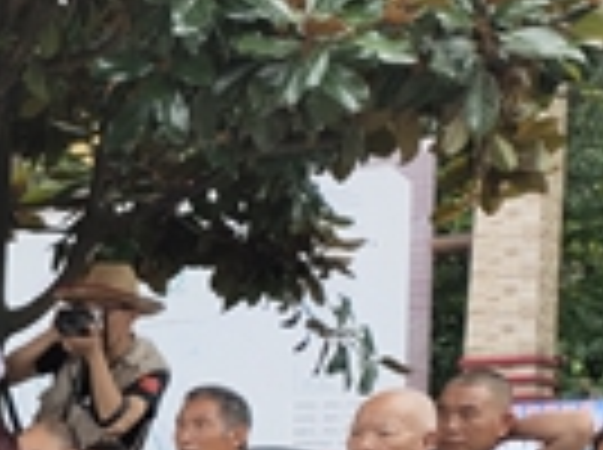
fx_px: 1495
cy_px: 632
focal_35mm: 86
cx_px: -482
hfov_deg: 18.1
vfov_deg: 16.0
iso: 56
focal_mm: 4.76
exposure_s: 1/407
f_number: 1.79
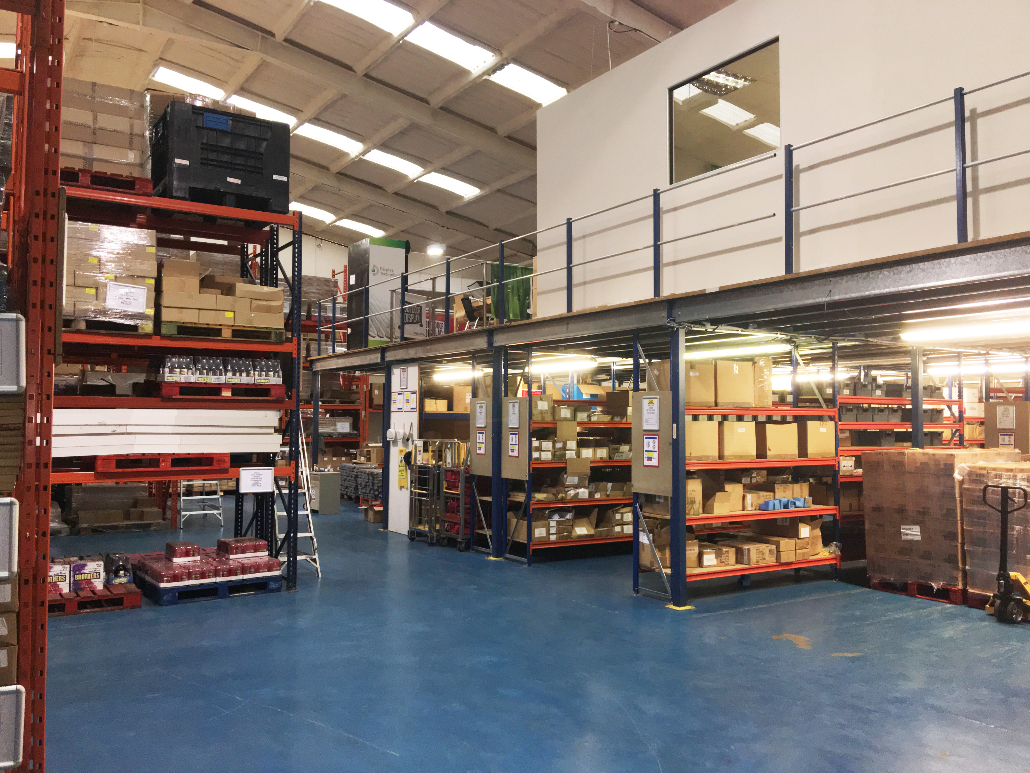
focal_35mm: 29
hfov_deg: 61.7
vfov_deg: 48.2
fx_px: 863
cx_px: 515
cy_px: 386
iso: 80
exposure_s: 1/33
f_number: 2.2
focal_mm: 4.15
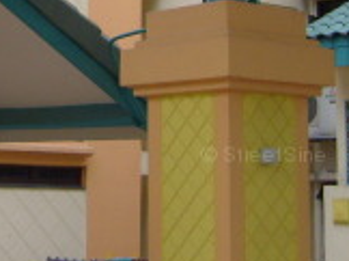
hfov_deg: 15.9
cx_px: -69
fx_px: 1198
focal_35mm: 119
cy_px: -58
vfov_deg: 12.1
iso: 80
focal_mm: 5.8
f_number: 7.1
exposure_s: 1/125
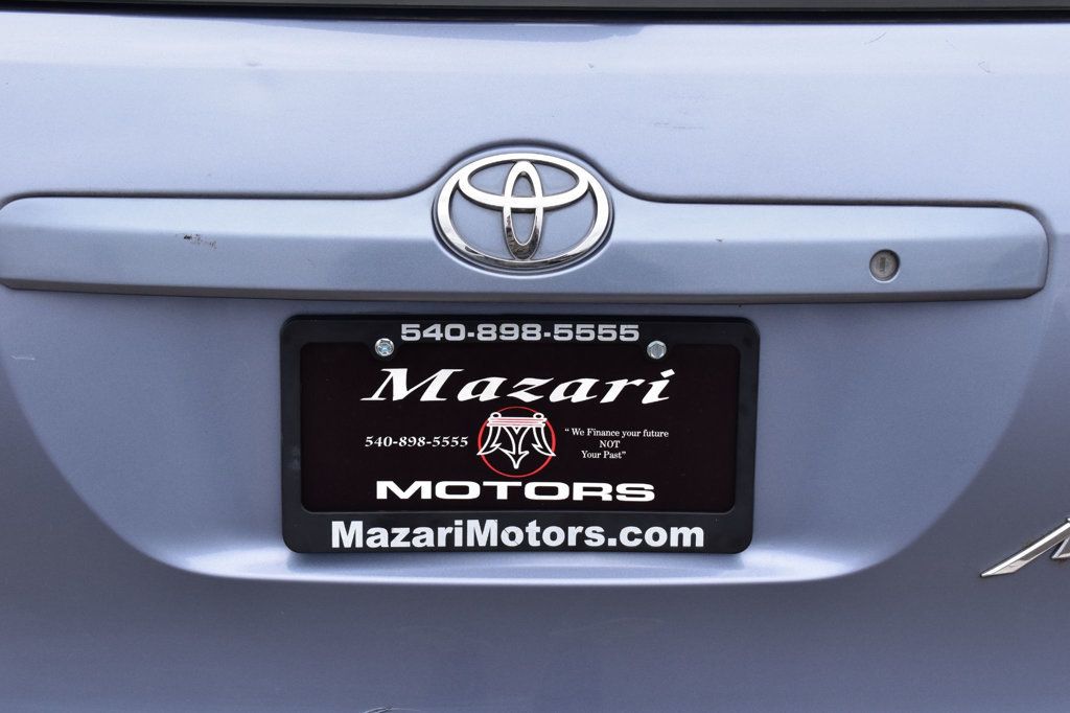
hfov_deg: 29.3
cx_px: 535
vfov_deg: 19.7
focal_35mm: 69
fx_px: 2050
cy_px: 356
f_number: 10
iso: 400
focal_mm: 46
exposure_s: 1/200
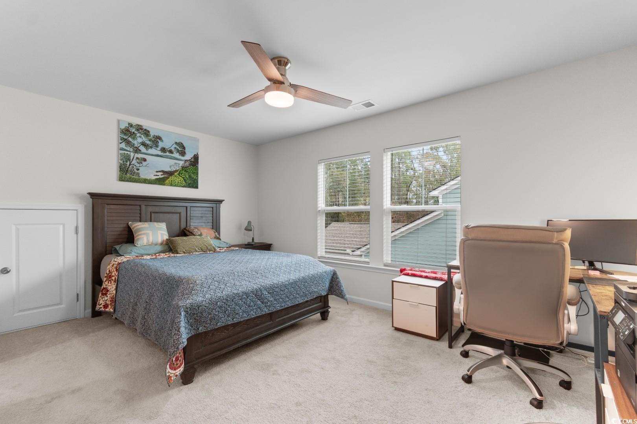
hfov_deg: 100.4
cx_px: 318
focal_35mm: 15
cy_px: 212
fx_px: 265
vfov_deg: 77.3
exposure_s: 1/1.25
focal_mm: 10
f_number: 4.5
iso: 100
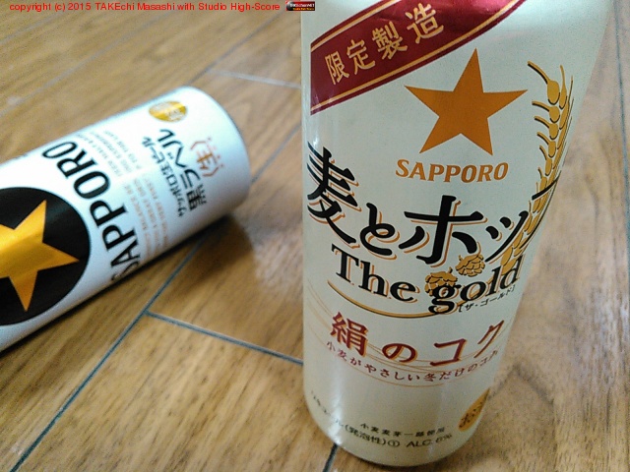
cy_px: 236
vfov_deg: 46.8
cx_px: 315
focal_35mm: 30
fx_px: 546
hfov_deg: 60.0
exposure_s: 1/16.7
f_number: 2.4
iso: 640
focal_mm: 4
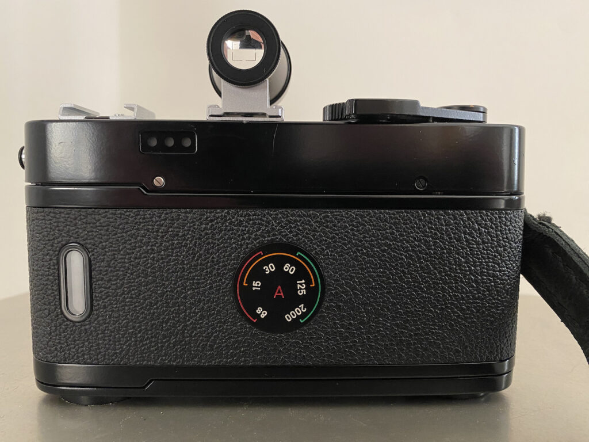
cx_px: 294
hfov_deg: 69.4
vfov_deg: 54.9
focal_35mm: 25
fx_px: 425
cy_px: 221
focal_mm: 4.25
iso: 125
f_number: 1.8
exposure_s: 1/60
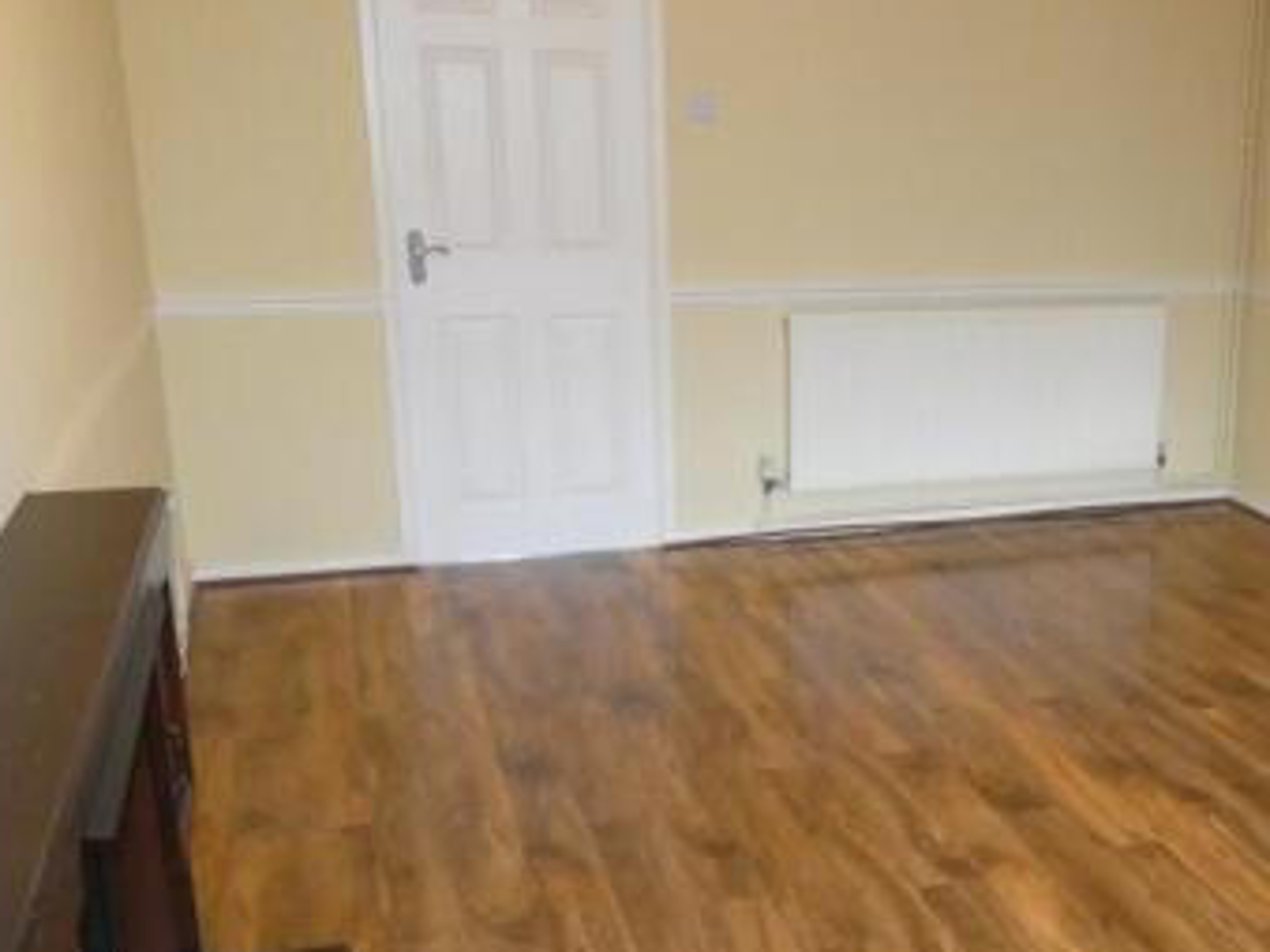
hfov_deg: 42.2
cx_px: 983
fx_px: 1577
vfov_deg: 33.4
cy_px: 598
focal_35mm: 43
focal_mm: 4.4
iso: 800
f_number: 3
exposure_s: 1/125
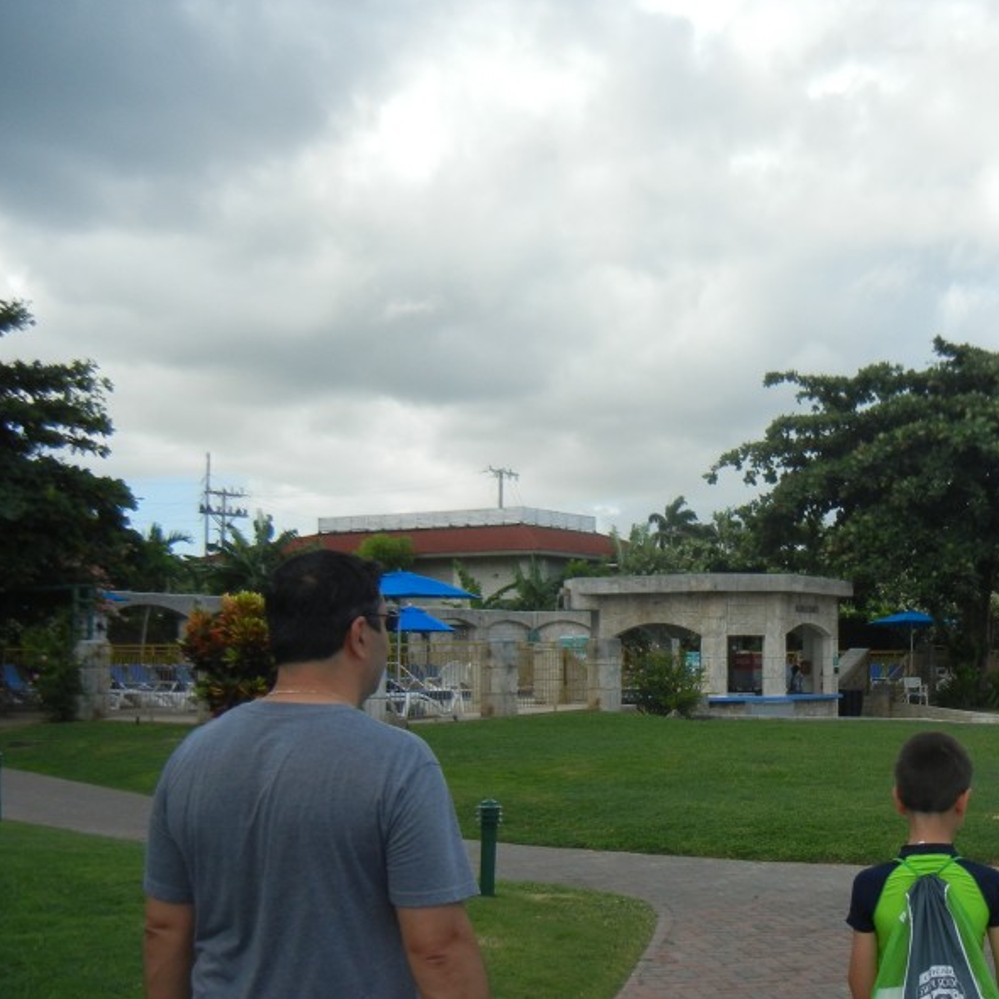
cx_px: 806
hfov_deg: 35.5
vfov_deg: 36.6
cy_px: 611
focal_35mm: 46
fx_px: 1502
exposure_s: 1/248
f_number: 7
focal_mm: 5.4
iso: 160
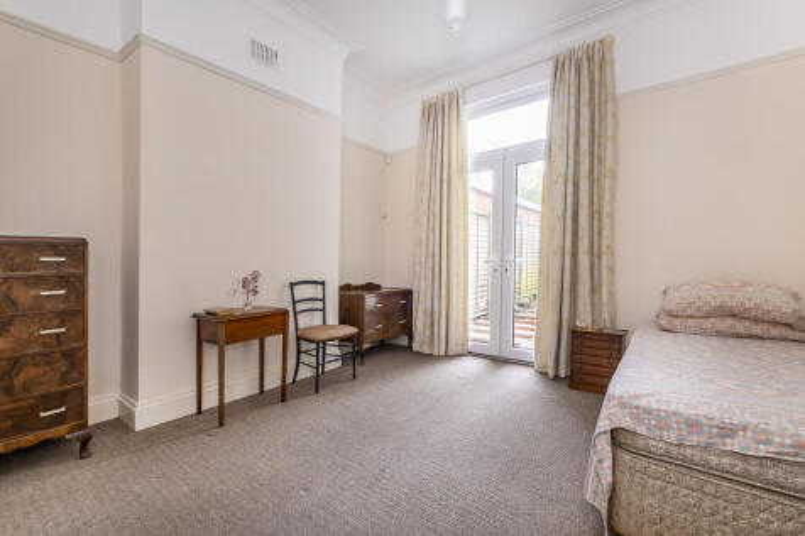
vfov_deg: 77.3
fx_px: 335
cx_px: 402
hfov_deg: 100.4
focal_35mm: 15
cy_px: 268
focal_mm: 10
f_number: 7.1
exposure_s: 1/30
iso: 400
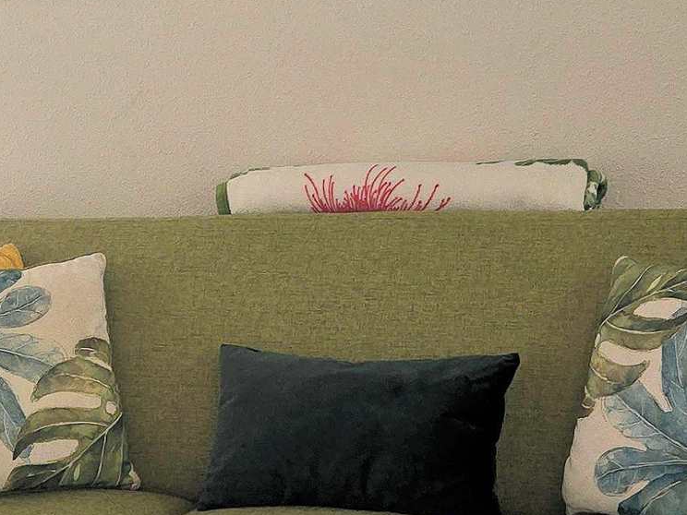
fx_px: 1885
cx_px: 247
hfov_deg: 20.6
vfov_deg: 15.6
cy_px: 274
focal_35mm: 95
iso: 100
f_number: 1.8
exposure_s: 1/40
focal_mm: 5.4
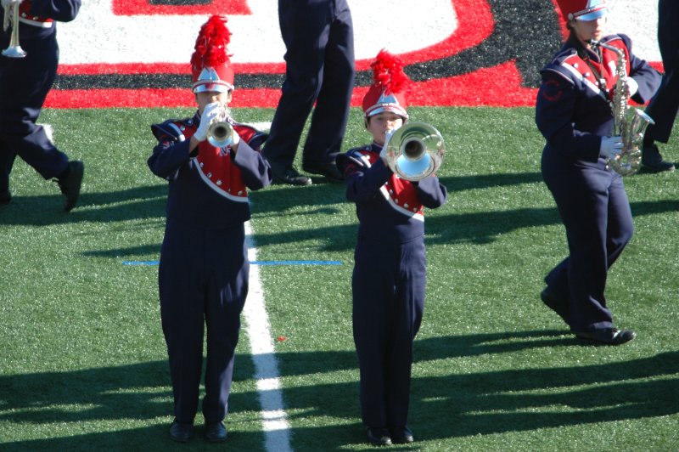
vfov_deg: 2.3
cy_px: 226
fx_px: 11307
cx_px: 340
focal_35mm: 600
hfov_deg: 3.4
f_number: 5.6
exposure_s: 1/250
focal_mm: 400
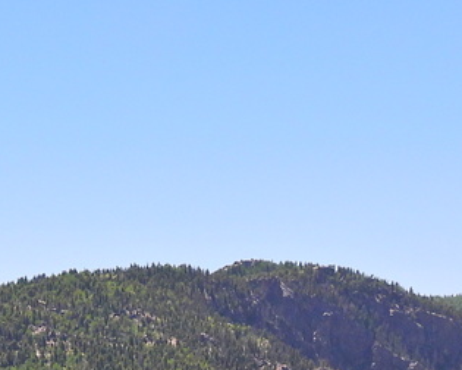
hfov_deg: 13.7
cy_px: 693
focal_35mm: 139
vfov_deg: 10.4
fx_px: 1901
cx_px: 56
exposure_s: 1/1250
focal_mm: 6.2
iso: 100
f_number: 3.2
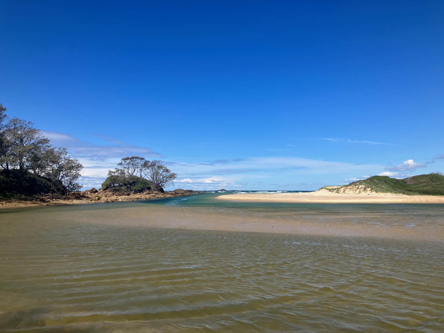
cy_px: 166
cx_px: 222
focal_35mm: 28
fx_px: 359
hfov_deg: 63.4
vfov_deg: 49.7
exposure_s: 1/3003
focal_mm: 3.99
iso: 32
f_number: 1.8
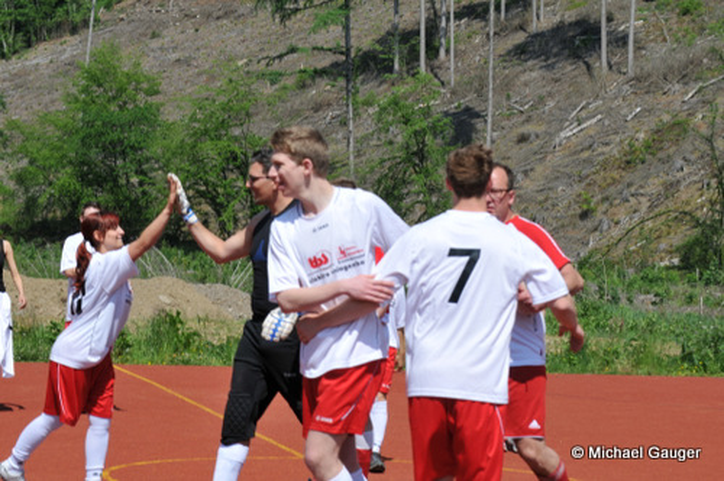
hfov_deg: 18.2
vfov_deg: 12.1
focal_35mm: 112
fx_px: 2260
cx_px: 362
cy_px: 240
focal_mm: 75
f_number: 8
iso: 200
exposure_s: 1/640
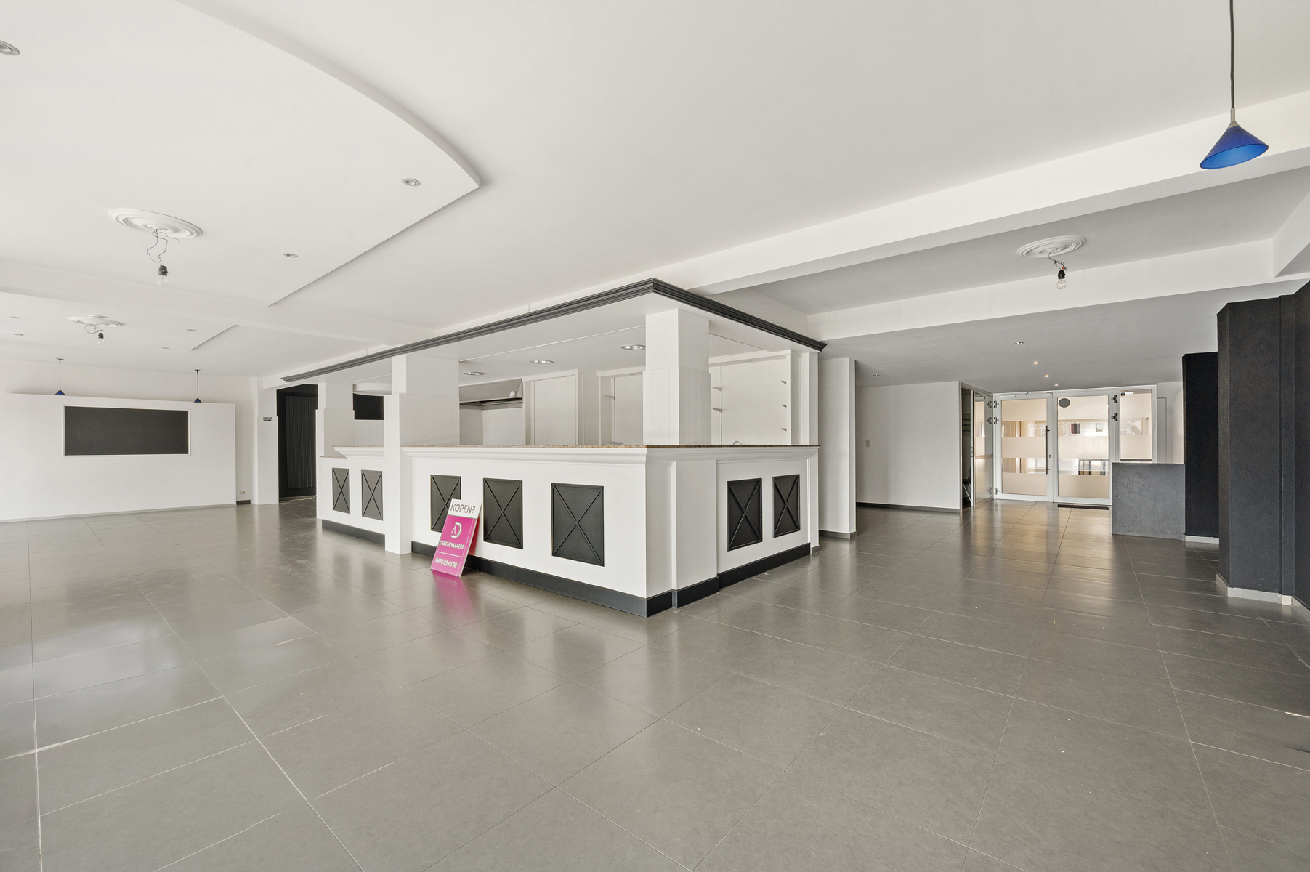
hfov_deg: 104.3
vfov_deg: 81.1
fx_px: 509
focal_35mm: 14
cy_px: 436
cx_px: 655
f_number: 11
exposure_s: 1/3
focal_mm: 14
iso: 250
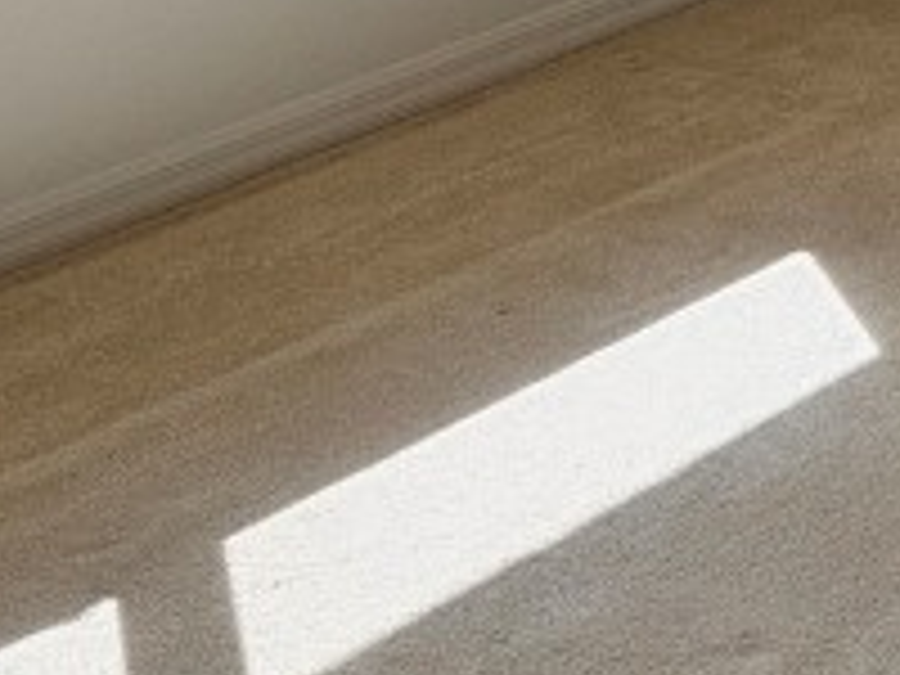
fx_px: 3068
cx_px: 1138
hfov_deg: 15.9
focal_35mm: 118
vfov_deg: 11.6
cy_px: -526
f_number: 1.8
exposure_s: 1/120
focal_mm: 5.4
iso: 25
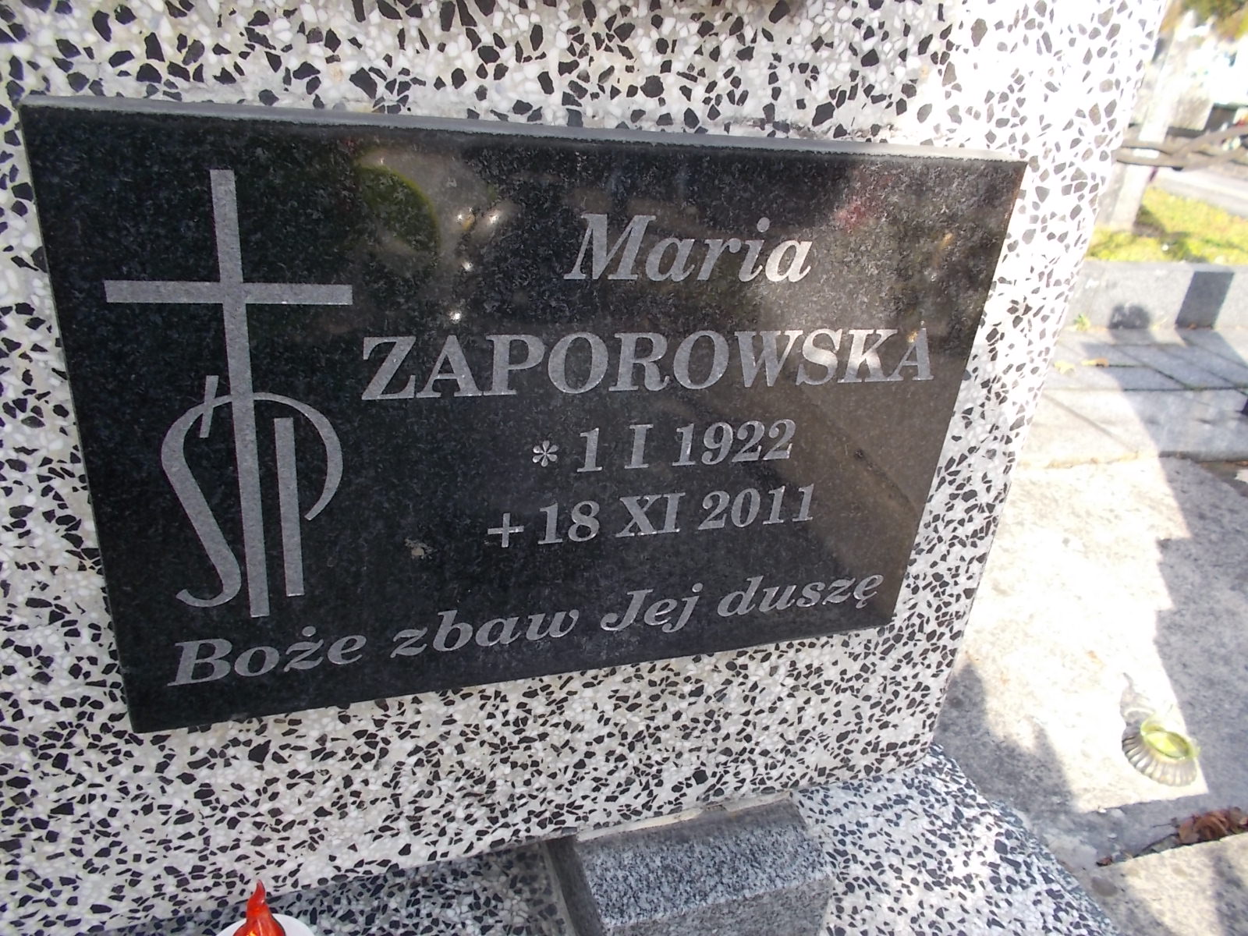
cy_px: 468
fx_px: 937
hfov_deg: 67.3
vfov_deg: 53.1
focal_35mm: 26
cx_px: 624
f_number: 3.2
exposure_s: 1/160
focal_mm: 4.6
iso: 80
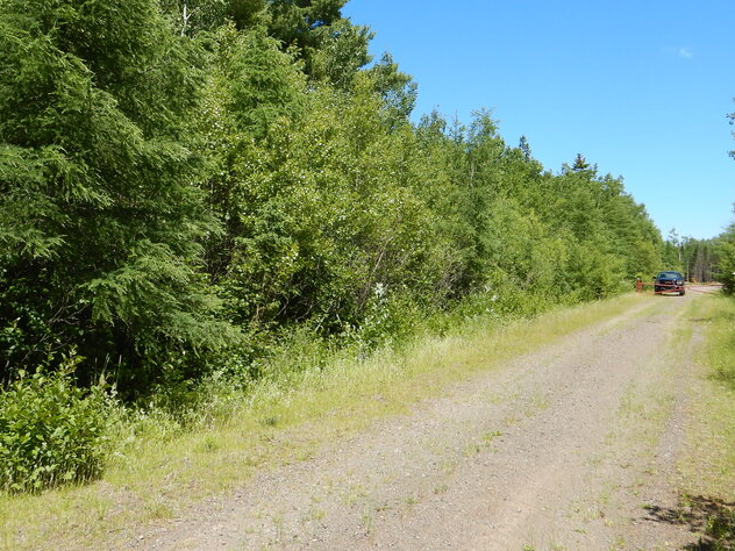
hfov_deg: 48.8
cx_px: 315
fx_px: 807
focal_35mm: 38
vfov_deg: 37.6
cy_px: 223
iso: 125
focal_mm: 4.3
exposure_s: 1/1500
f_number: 2.8
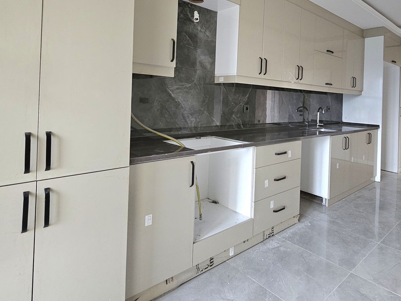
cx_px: 239
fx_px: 243
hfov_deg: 78.1
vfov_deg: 62.2
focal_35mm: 21
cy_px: 105
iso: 320
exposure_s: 1/30
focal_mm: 2.2
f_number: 2.2
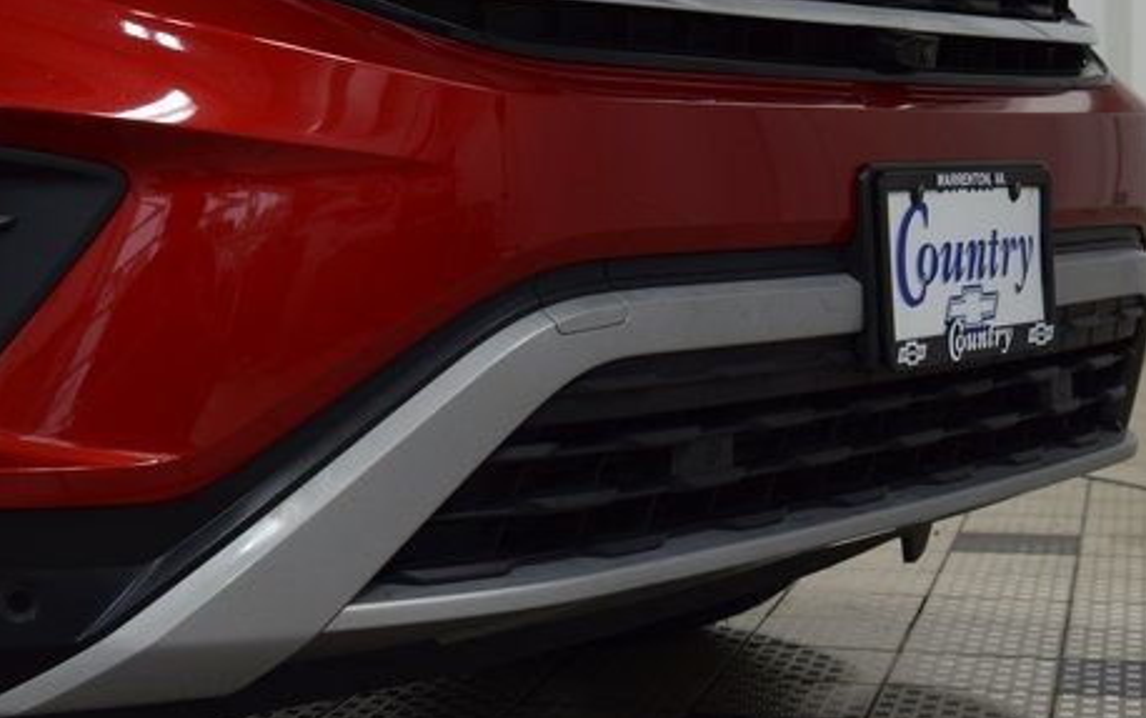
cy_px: 367
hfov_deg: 27.5
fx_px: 2335
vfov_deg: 17.5
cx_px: 435
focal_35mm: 75
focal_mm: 35
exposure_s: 1/25
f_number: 7.1
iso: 400
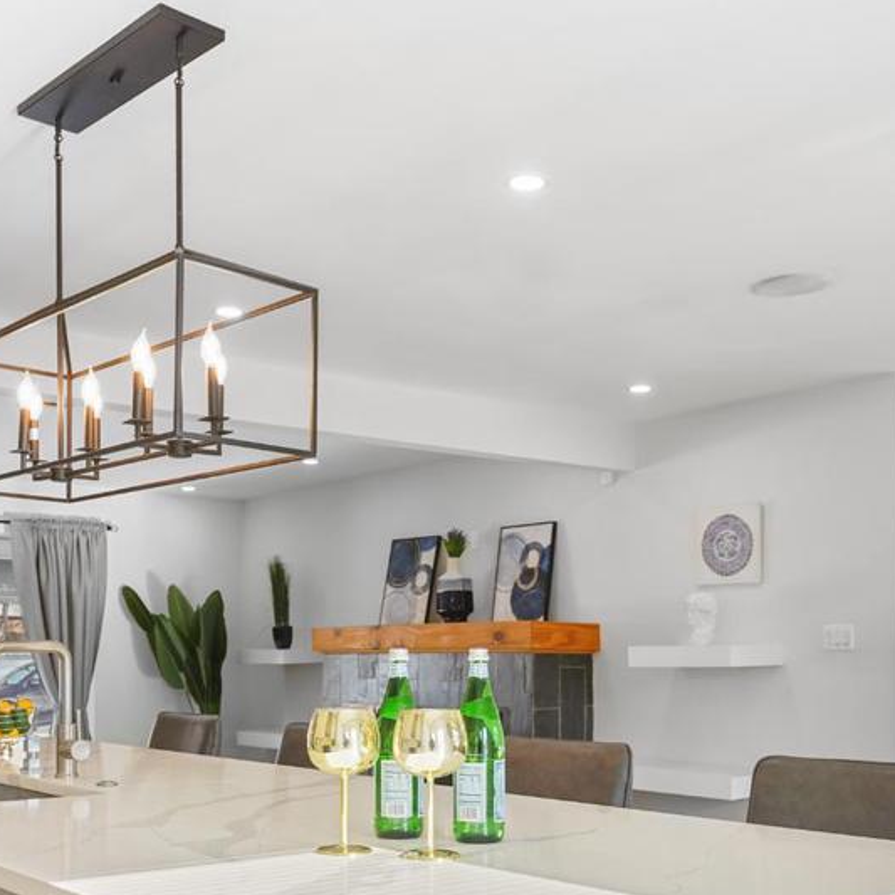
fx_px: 1141
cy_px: 801
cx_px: 433
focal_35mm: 39
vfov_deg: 39.8
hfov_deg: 42.8
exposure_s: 1/80
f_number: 4.5
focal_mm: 17
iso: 500
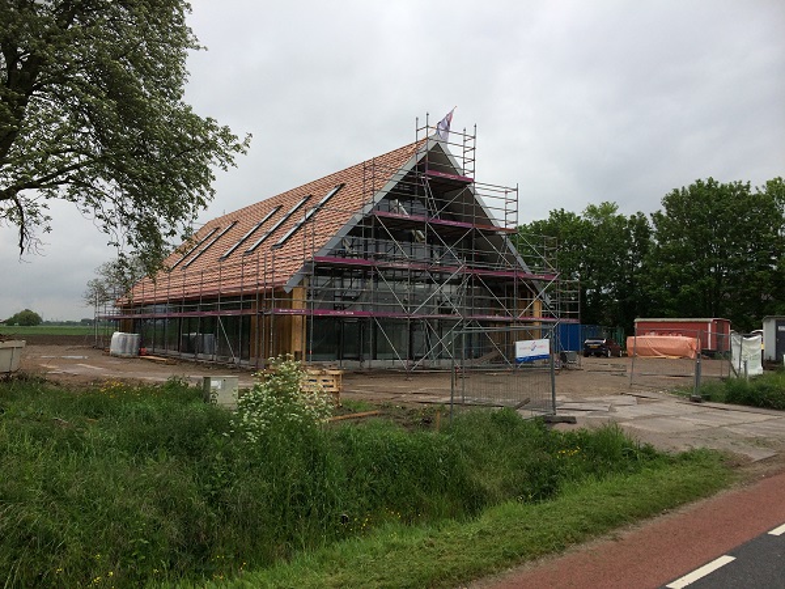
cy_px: 294
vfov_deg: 48.2
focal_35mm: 29
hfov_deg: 61.7
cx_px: 392
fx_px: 658
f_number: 2.2
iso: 32
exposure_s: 1/1172
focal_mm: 4.15
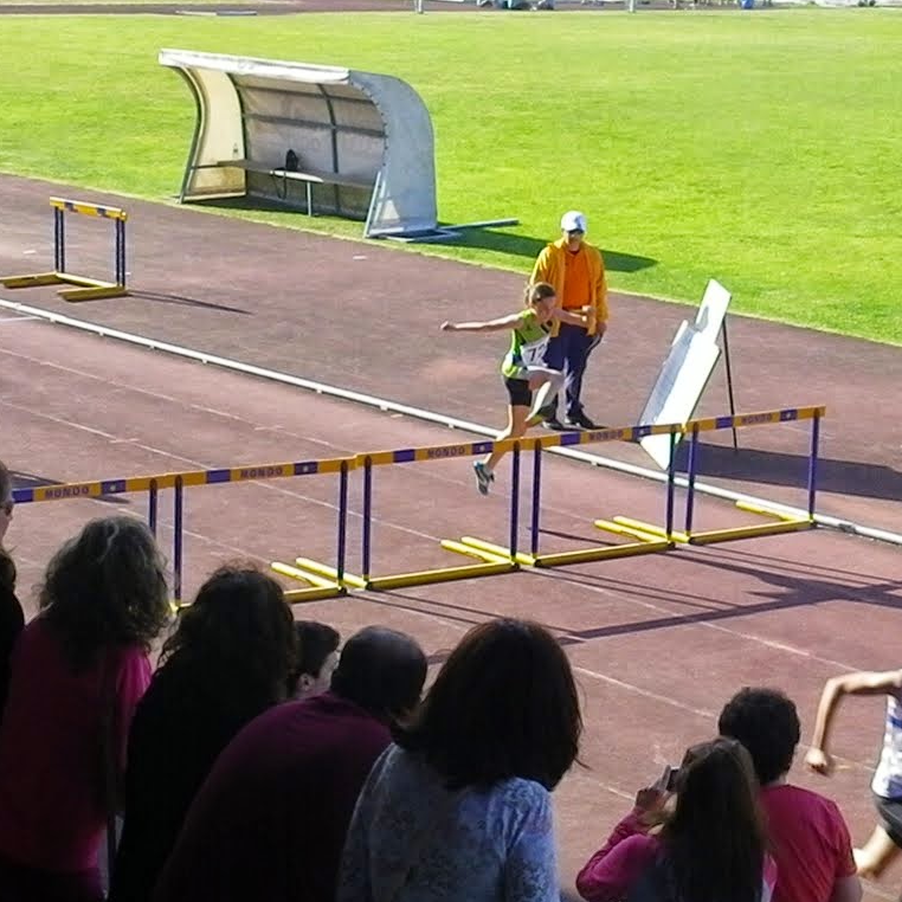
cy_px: 451
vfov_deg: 17.2
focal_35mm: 101
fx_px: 2978
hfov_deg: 17.2
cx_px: 542
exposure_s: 1/160
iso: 640
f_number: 13.3
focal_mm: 14.9
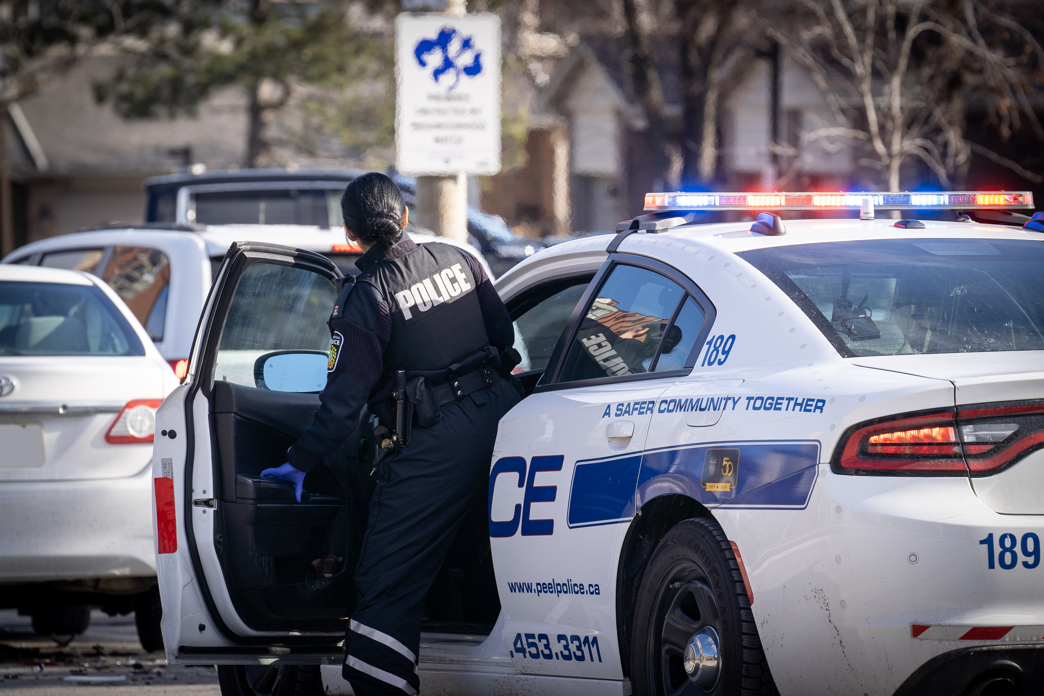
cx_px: 522
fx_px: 8699
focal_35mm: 300
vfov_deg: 4.6
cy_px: 348
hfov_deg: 6.9
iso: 250
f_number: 5
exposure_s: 1/500
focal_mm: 200
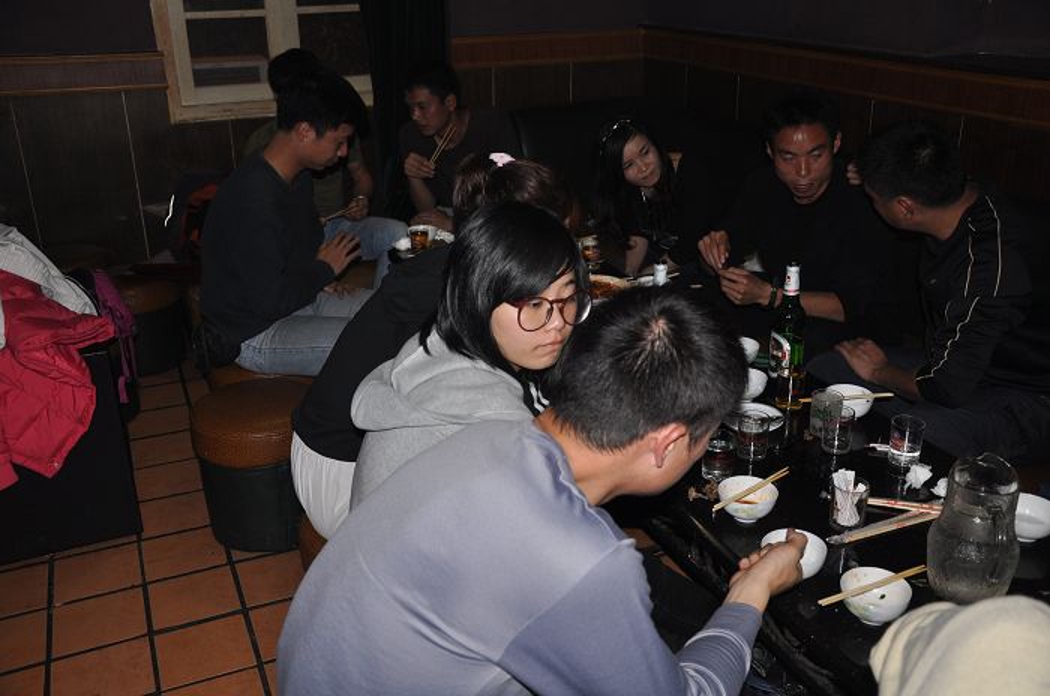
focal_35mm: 36
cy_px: 348
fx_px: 1048
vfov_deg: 36.7
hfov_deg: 53.2
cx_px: 525
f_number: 3.8
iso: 320
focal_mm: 24
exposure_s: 1/60
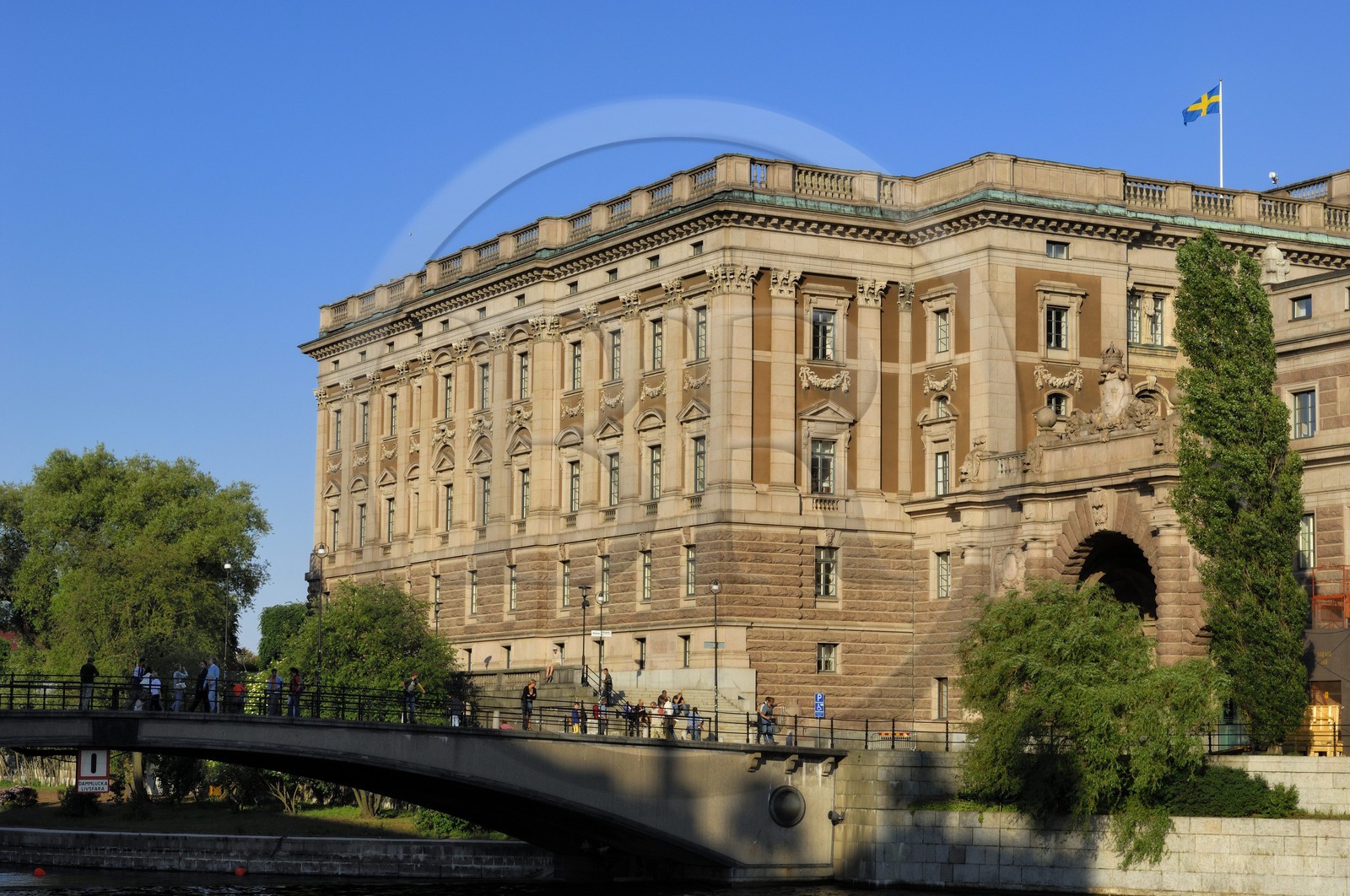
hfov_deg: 27.0
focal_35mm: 75
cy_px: 448
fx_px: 2808
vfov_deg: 18.1
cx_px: 675
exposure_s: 1/200
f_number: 11
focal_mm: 50
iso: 100
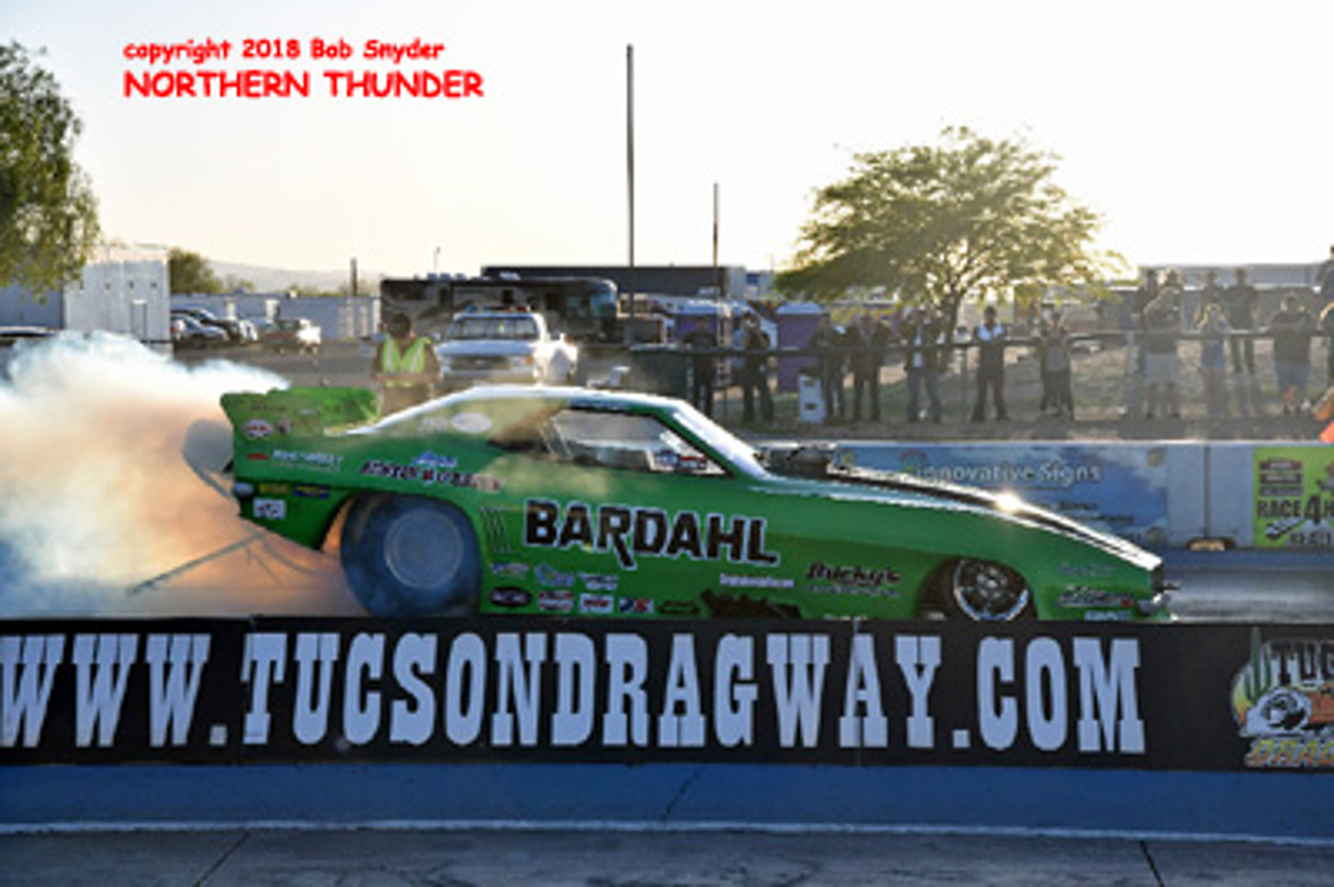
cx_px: 667
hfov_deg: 29.3
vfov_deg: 19.7
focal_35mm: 69
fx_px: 2555
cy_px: 444
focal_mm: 46
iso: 400
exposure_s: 1/1250
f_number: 5.6
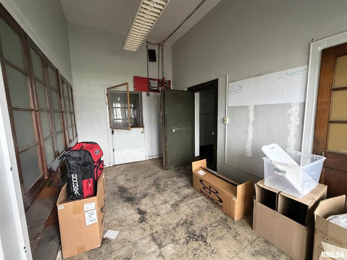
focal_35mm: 14
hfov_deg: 102.1
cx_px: 174
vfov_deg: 85.7
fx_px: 140
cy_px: 130
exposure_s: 1/60
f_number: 2.2
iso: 400
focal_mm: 2.22
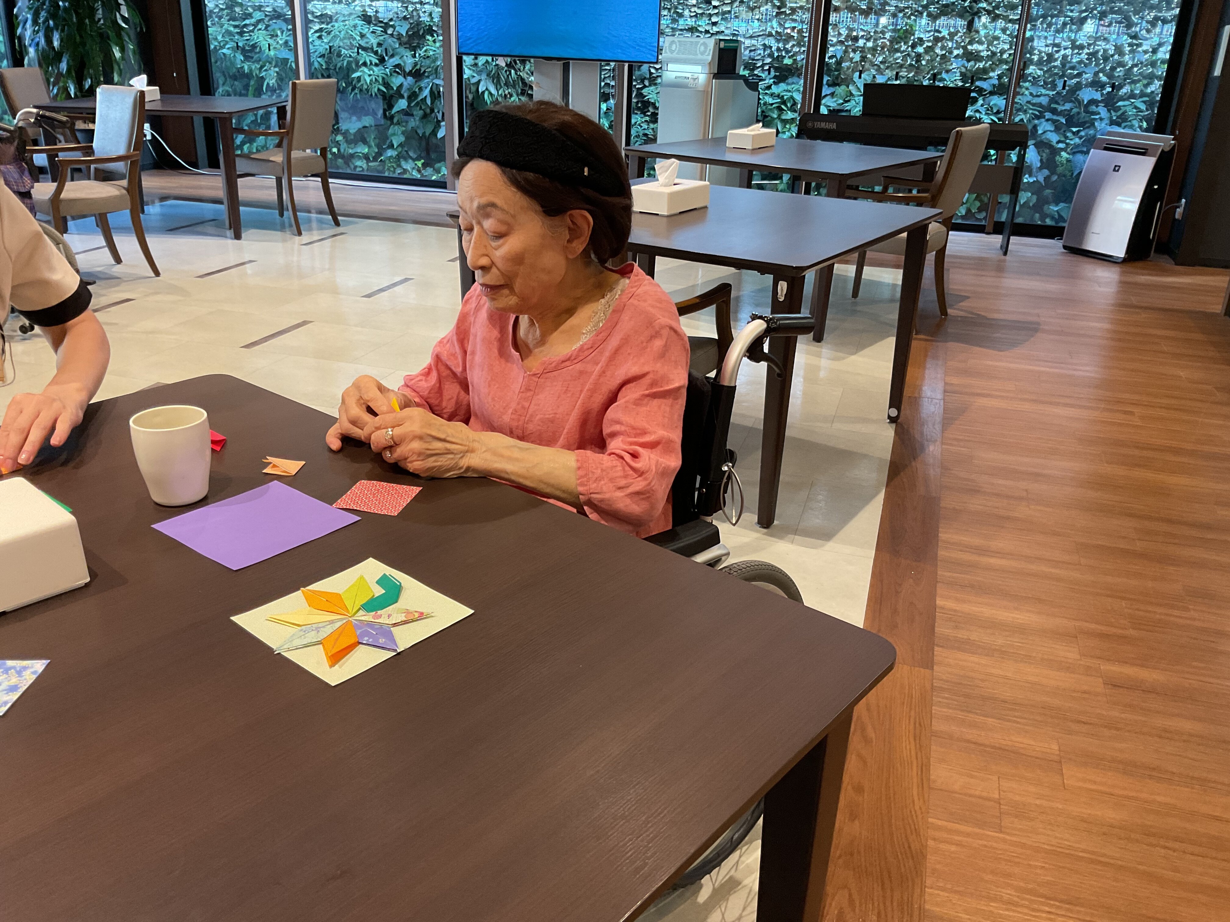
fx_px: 1030
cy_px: 461
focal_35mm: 29
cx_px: 615
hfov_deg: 61.7
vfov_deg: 48.2
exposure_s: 1/60
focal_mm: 3
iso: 125
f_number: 1.8
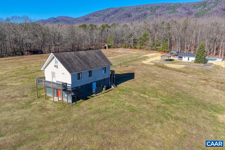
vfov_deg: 46.4
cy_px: 75
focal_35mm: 28
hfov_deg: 65.5
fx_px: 175
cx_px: 112
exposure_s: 1/1250
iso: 200
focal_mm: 14.4
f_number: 2.8
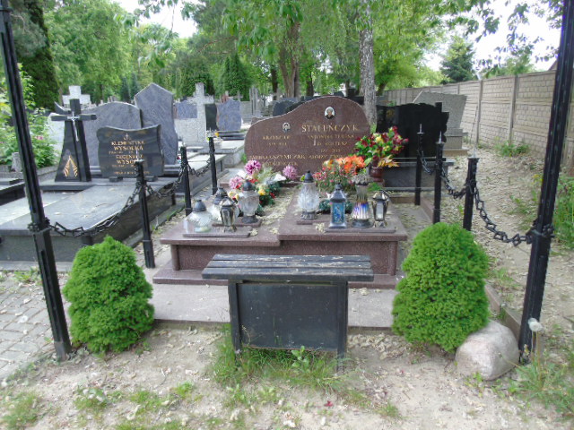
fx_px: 415
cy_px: 215
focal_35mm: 25
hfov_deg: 69.4
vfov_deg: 54.9
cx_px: 287
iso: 80
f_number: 3.4
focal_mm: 4.4
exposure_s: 1/60
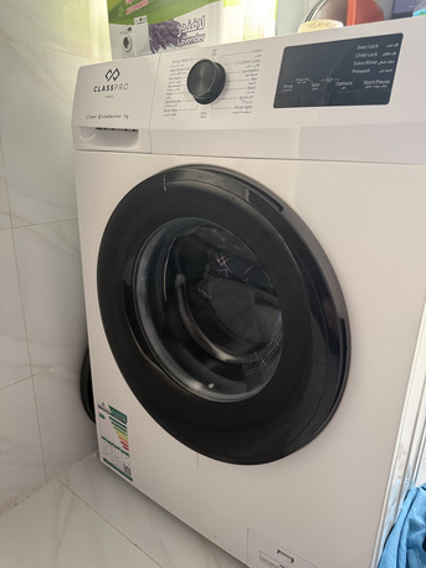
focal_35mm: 24
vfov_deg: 71.6
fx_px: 394
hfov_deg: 56.8
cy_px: 284
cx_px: 213
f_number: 1.78
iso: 500
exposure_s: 1/60
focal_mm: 6.76
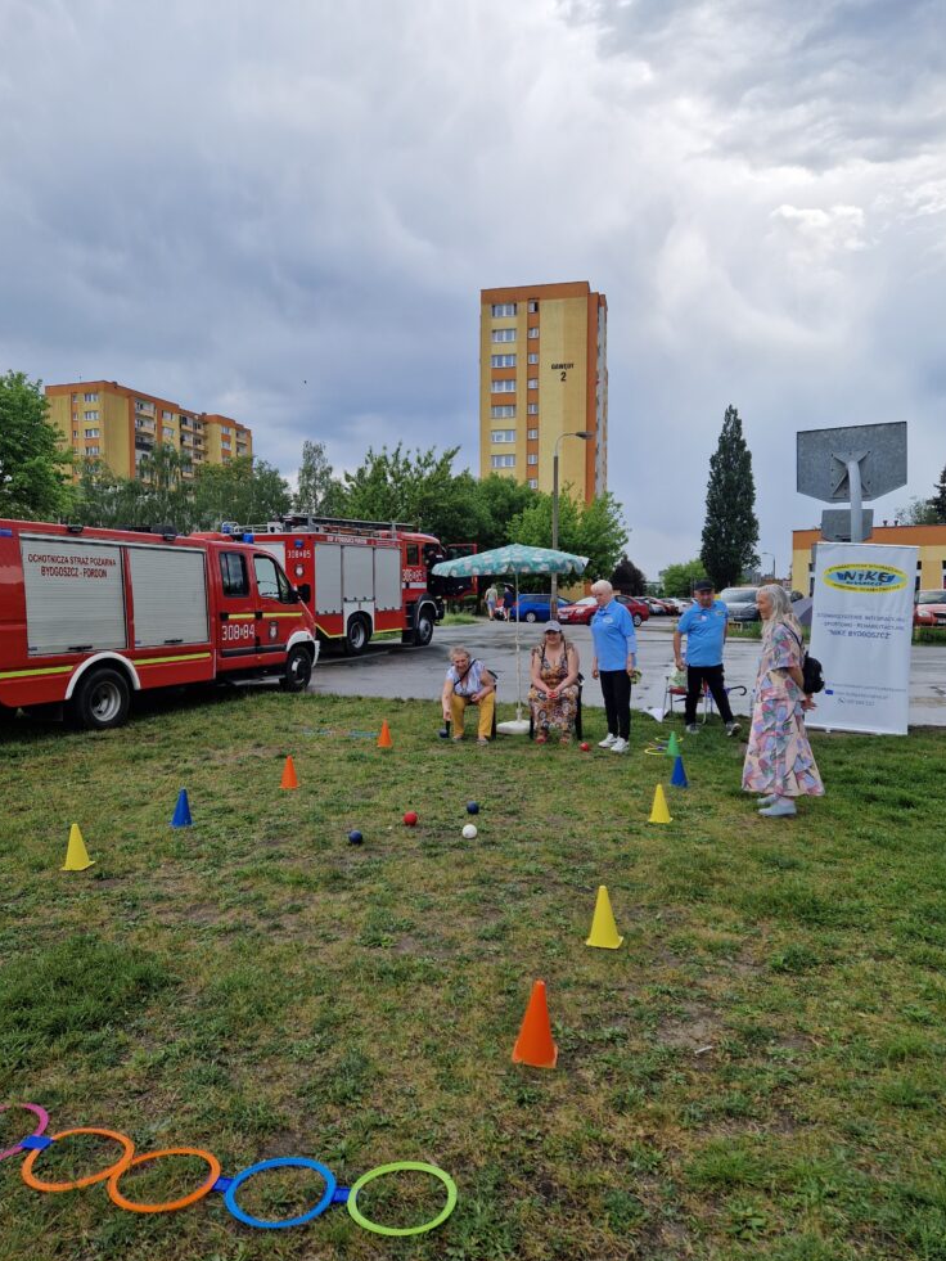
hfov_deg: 56.8
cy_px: 636
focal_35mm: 24
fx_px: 874
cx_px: 485
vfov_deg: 71.6
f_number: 1.8
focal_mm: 5.4
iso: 50
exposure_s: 1/1296
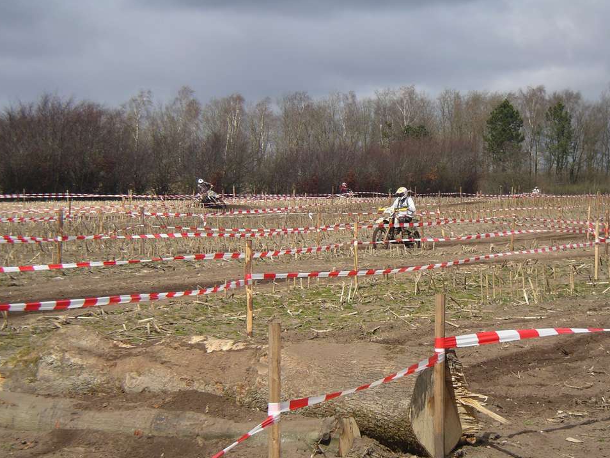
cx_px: 311
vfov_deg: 13.6
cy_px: 238
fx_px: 1921
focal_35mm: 109
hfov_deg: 18.0
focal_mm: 16
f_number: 3.9
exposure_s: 1/500
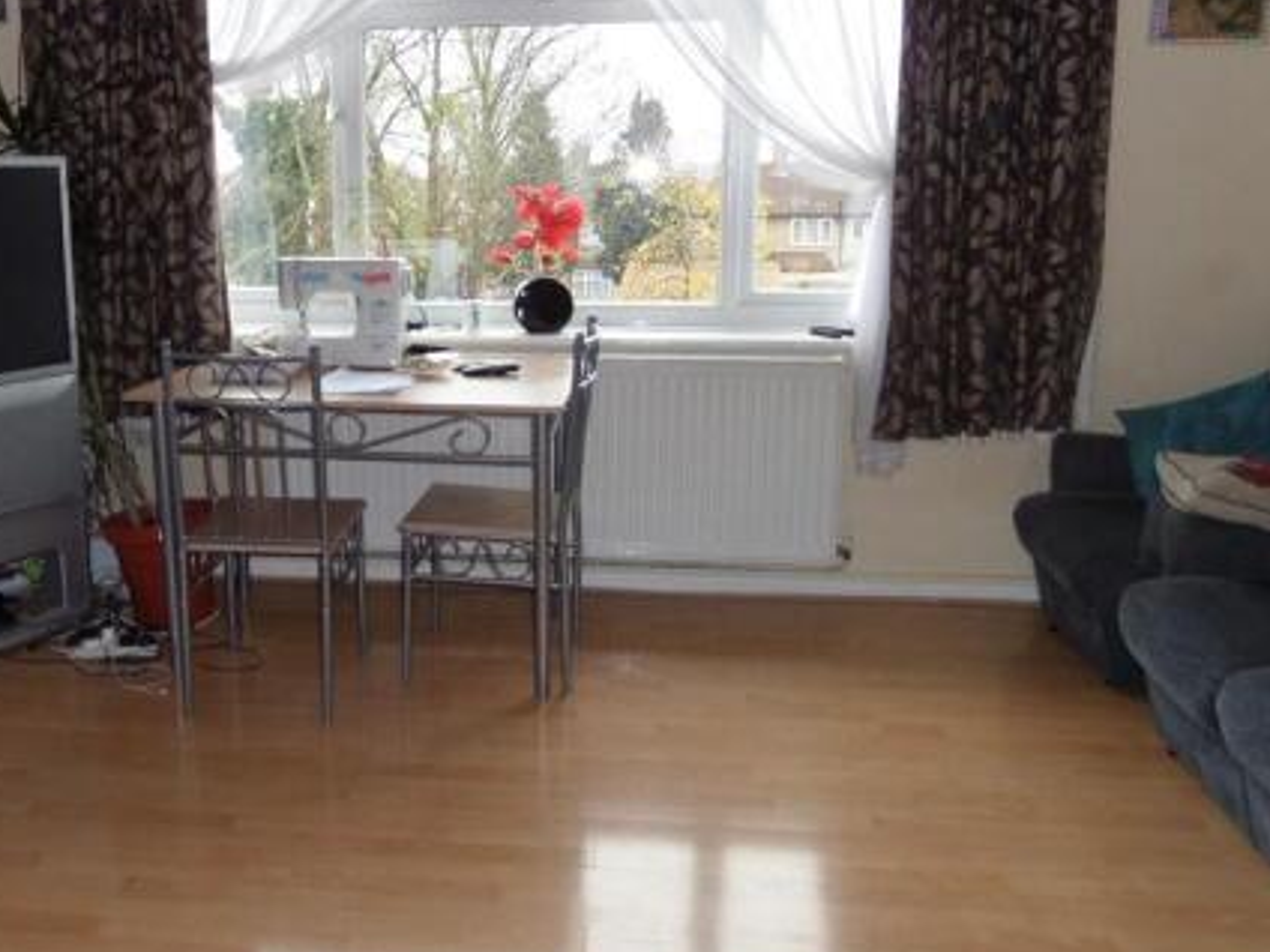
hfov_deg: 54.7
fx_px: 1211
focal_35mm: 33
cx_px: 469
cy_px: 448
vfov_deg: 42.9
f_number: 3.2
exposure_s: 1/20
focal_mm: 4
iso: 200
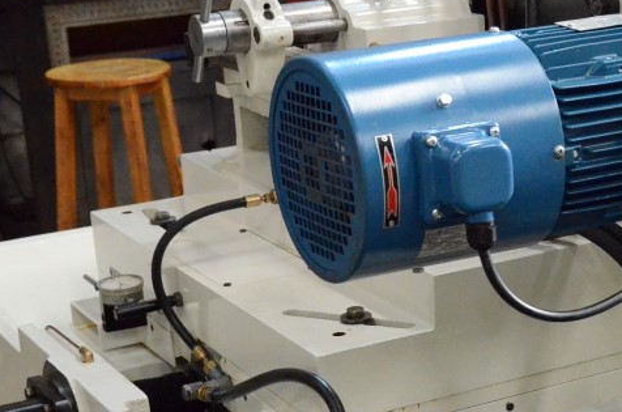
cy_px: 307
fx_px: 1655
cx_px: 519
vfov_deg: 14.1
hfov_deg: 21.0
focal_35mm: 96
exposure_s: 1/160
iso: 6400
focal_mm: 28
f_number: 6.3
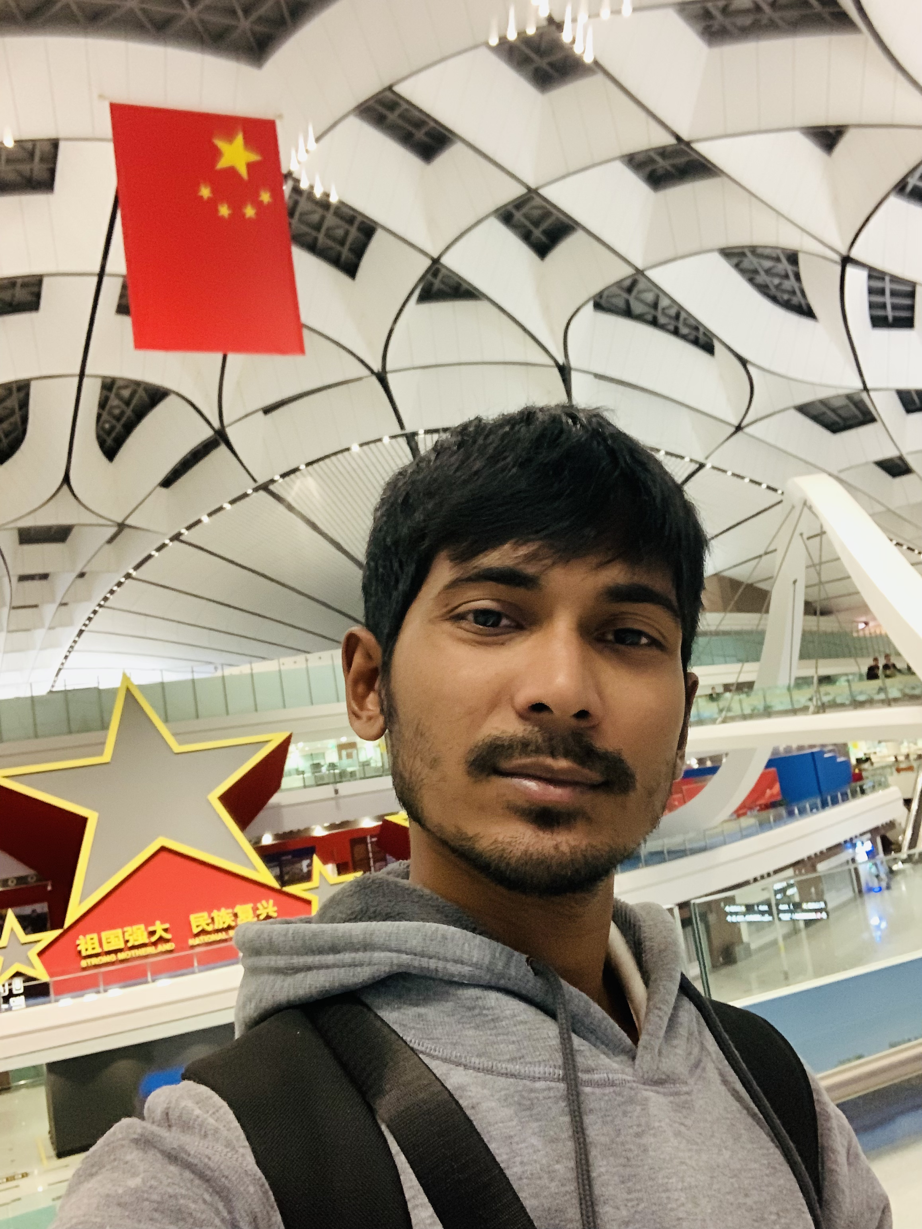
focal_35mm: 32
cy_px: 614
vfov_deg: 56.8
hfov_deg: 44.2
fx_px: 1136
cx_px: 461
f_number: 2.2
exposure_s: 1/20
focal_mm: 2.87
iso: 500
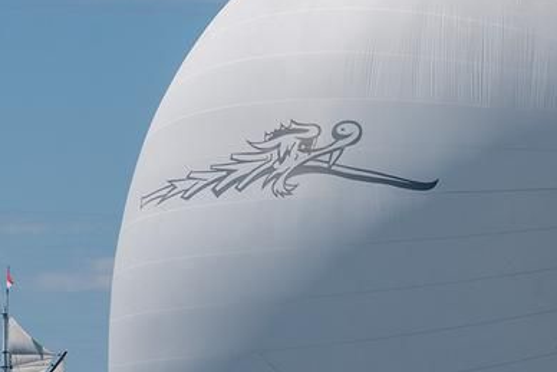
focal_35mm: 487
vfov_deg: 2.8
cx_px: 492
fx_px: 7530
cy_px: 131
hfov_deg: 4.2
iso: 200
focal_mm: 105
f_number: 10
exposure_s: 1/640
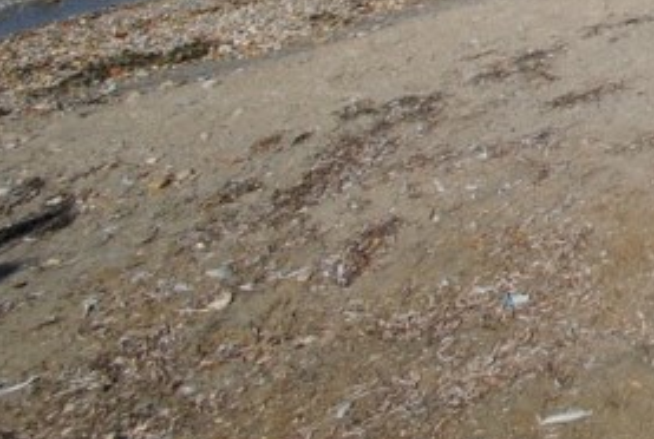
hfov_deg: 19.2
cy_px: -243
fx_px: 1129
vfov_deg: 19.0
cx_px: 1302
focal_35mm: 62
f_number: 9
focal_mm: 10
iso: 100
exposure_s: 1/320
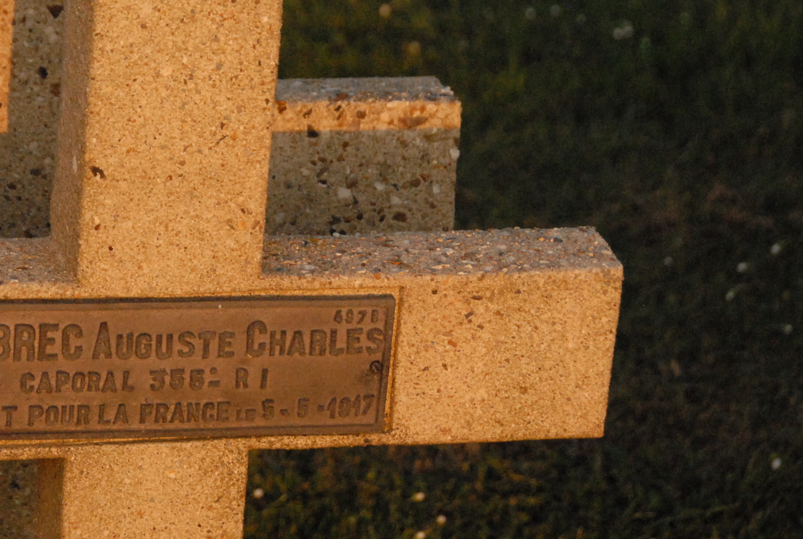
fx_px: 3732
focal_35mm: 167
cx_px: 251
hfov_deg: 12.3
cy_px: 290
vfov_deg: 8.3
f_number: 7.1
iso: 1600
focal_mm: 70
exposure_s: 1/1600
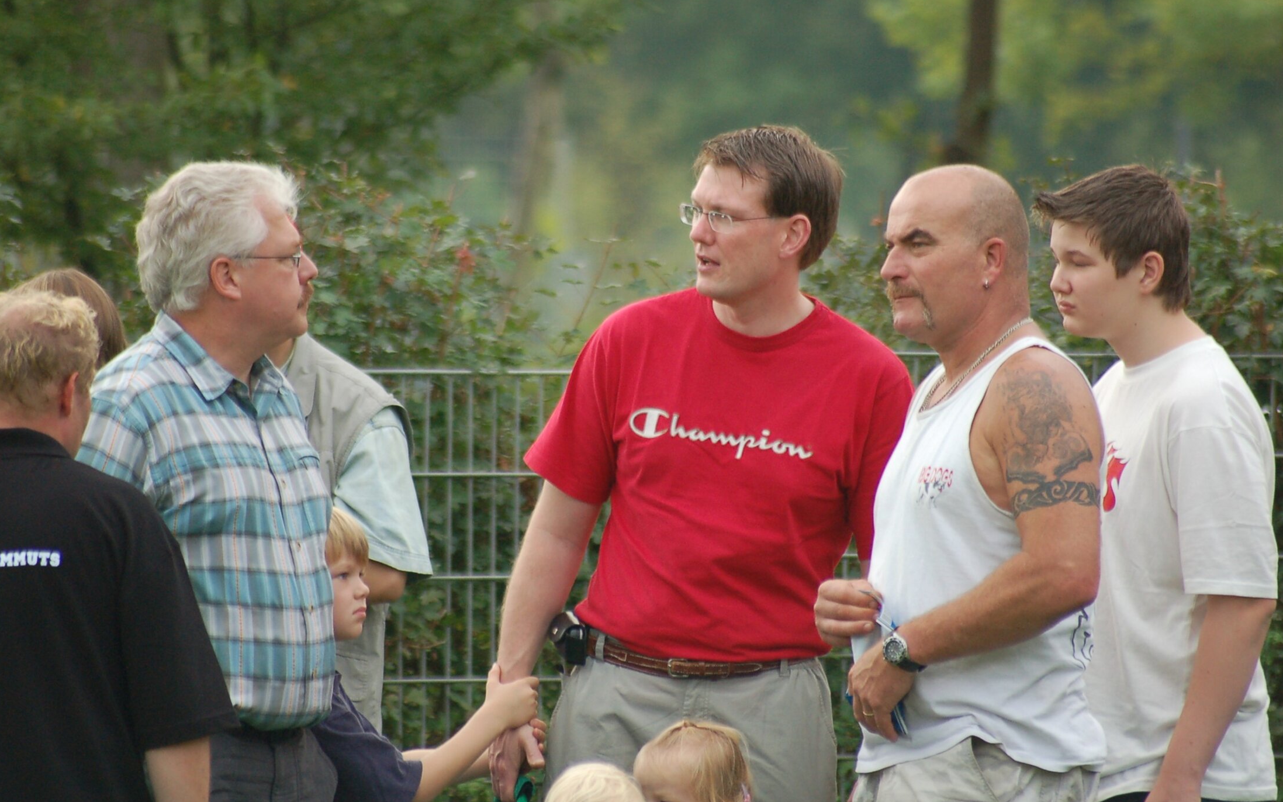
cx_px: 641
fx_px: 14441
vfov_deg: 3.2
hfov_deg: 5.1
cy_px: 383
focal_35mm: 413
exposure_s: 1/500
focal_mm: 270
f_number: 5.6
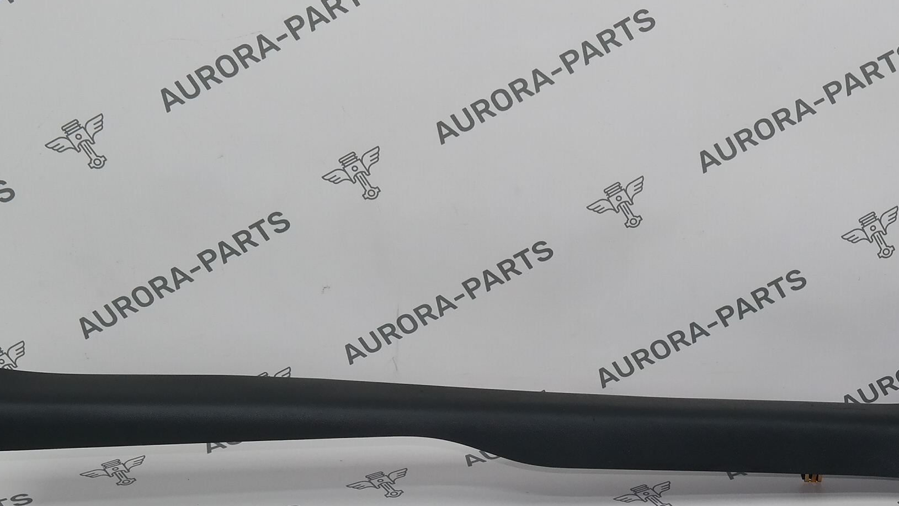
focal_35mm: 75
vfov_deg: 16.1
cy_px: 287
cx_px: 715
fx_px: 1788
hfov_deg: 27.7
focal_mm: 20
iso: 200
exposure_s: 1/80
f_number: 5.6
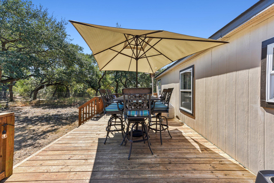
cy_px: 92
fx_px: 107
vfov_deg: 81.2
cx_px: 137
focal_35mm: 14
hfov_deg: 104.2
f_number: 8
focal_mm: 14
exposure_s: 1/160
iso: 100
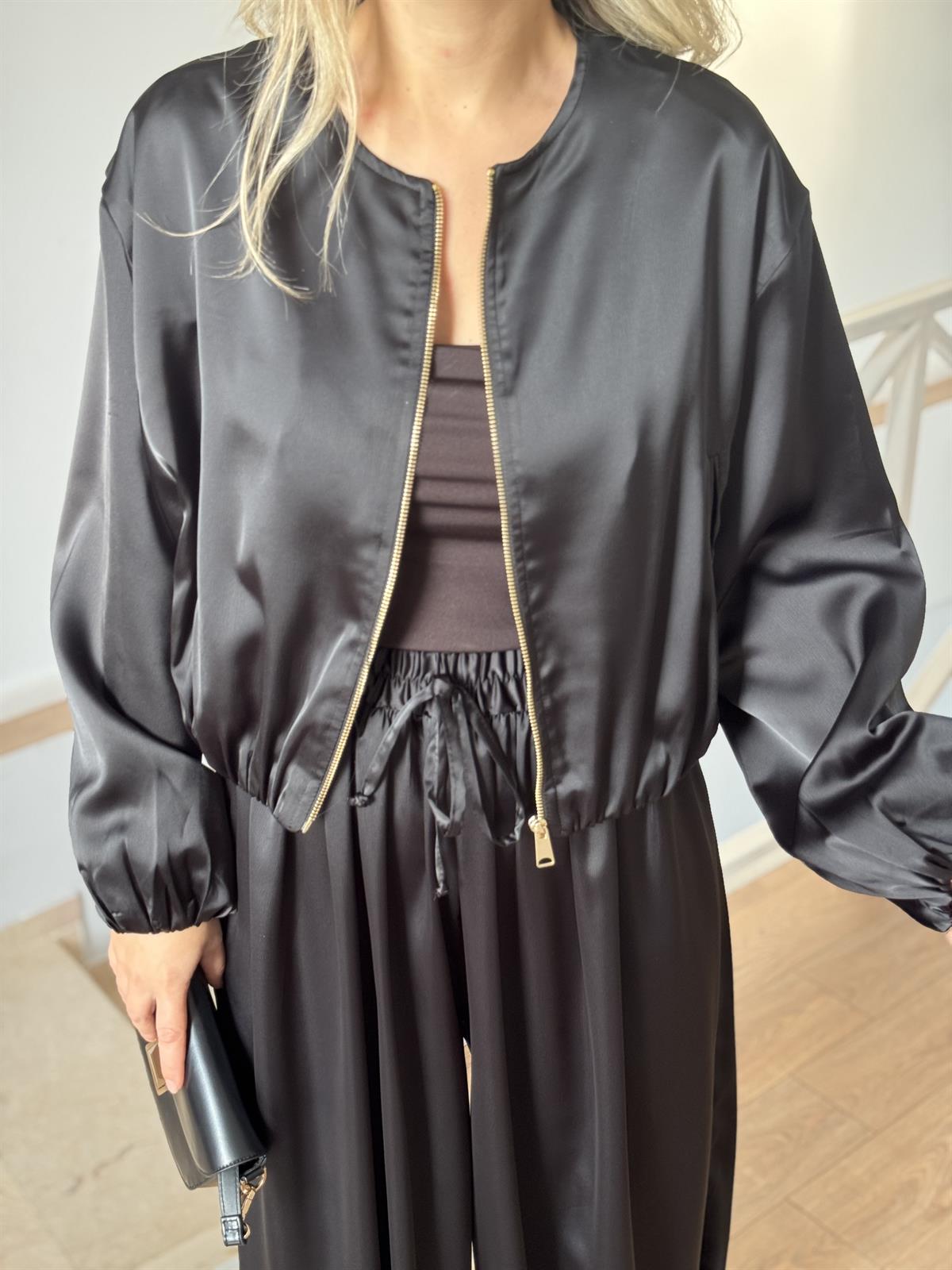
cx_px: 476
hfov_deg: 30.3
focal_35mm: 48
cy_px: 635
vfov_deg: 39.7
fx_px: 1760
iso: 200
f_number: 1.78
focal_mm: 6.76
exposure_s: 1/60
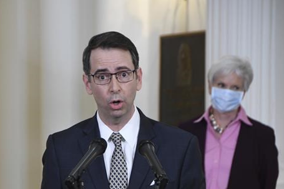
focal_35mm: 240
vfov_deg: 5.7
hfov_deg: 8.6
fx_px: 1893
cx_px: 85
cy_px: 134
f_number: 5.6
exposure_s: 1/60
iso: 2000
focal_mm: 112
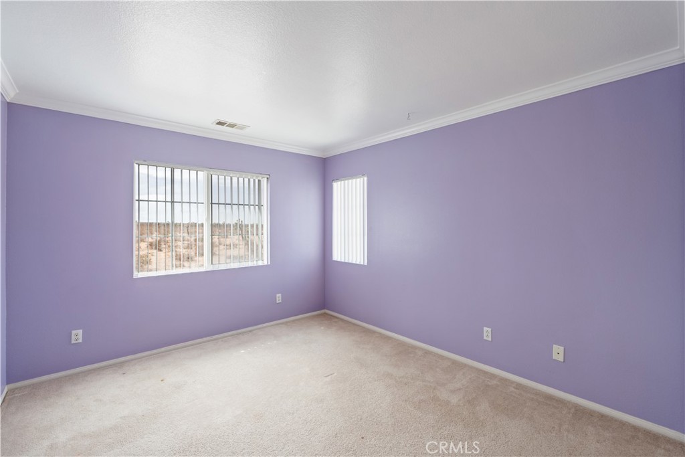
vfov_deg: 73.8
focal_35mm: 16
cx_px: 342
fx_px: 304
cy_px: 228
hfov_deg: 96.7
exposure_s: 1/8
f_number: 7.1
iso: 250
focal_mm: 16
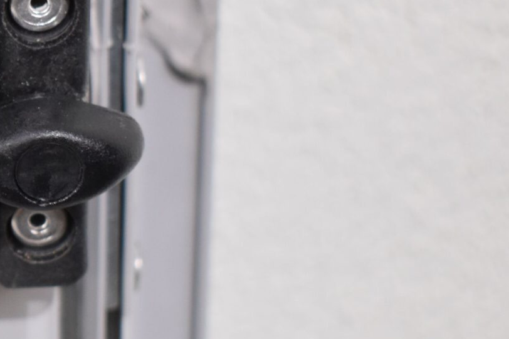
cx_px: -207
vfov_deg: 8.3
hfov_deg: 12.0
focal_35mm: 166
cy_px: 160
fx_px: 2340
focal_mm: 35
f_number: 4.5
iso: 1000
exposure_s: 1/125
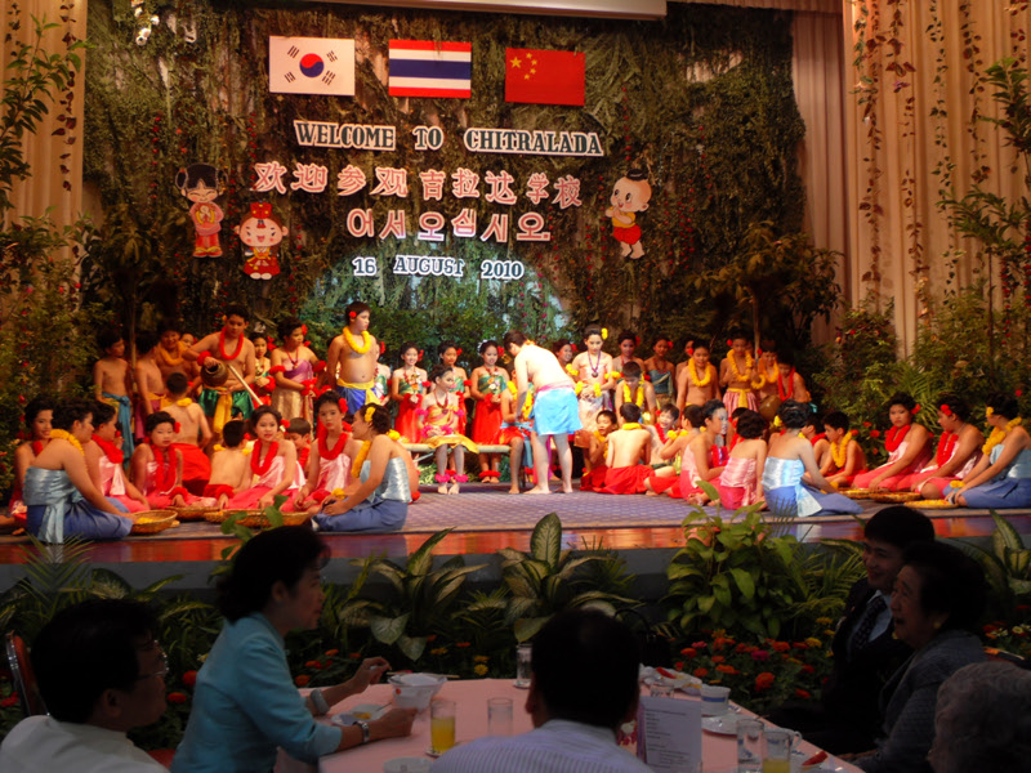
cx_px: 516
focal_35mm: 45
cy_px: 386
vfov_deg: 32.2
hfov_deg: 42.1
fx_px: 1340
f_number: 3.6
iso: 100
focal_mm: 9.6
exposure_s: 1/60
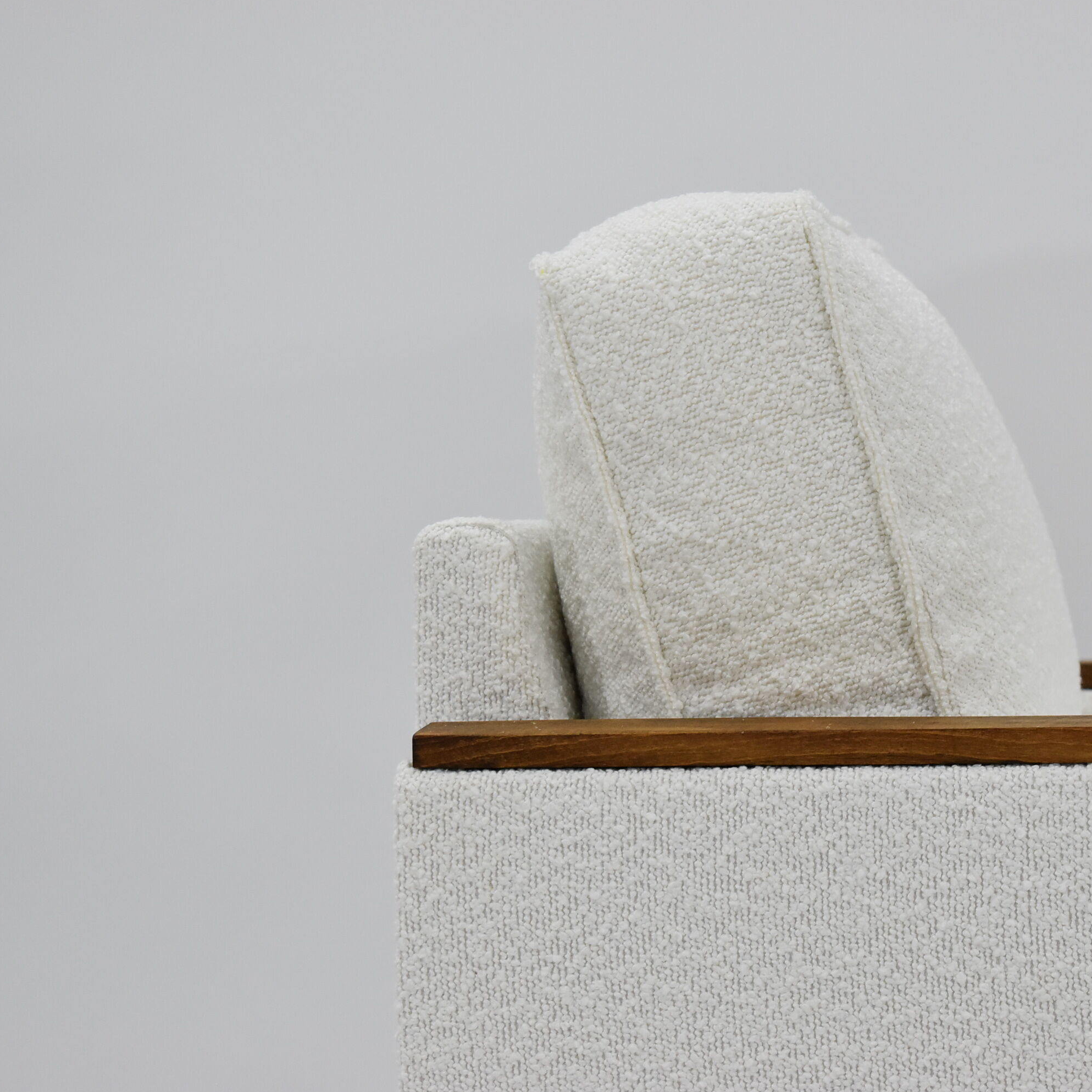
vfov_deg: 16.5
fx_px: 3770
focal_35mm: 106
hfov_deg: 16.4
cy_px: 546
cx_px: 712
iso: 1250
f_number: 5.6
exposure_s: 1/125
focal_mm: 55
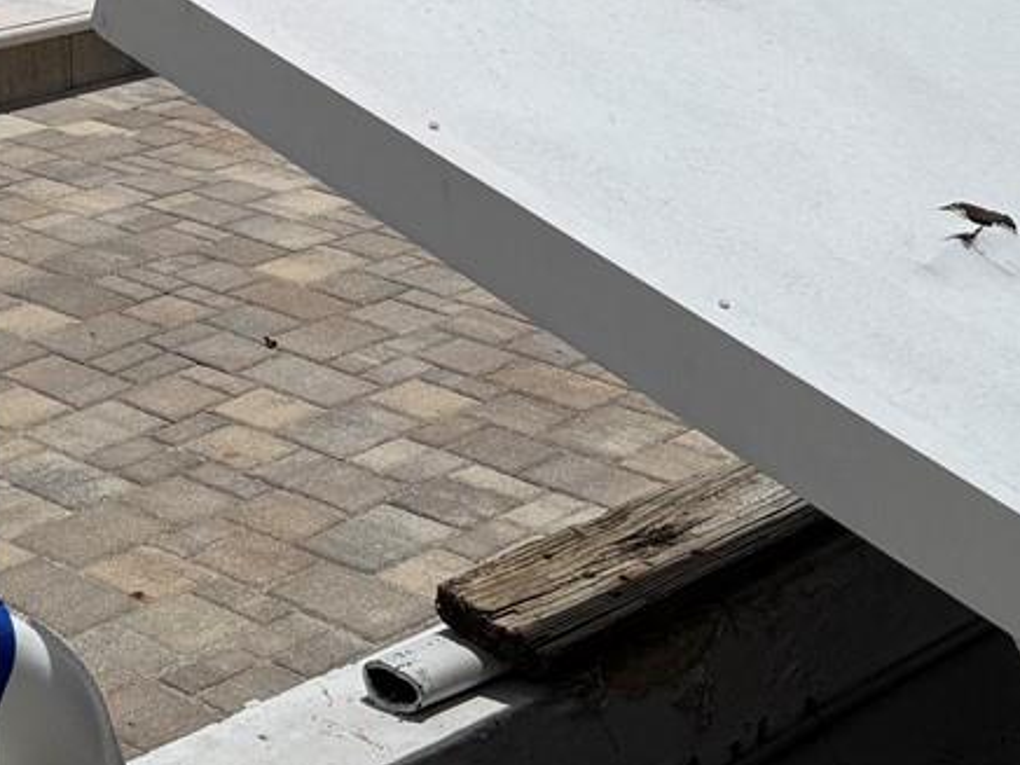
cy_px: -285
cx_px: -103
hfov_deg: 21.1
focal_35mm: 88
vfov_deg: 15.8
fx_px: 2593
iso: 64
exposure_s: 1/12346
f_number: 1.78
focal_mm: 6.76
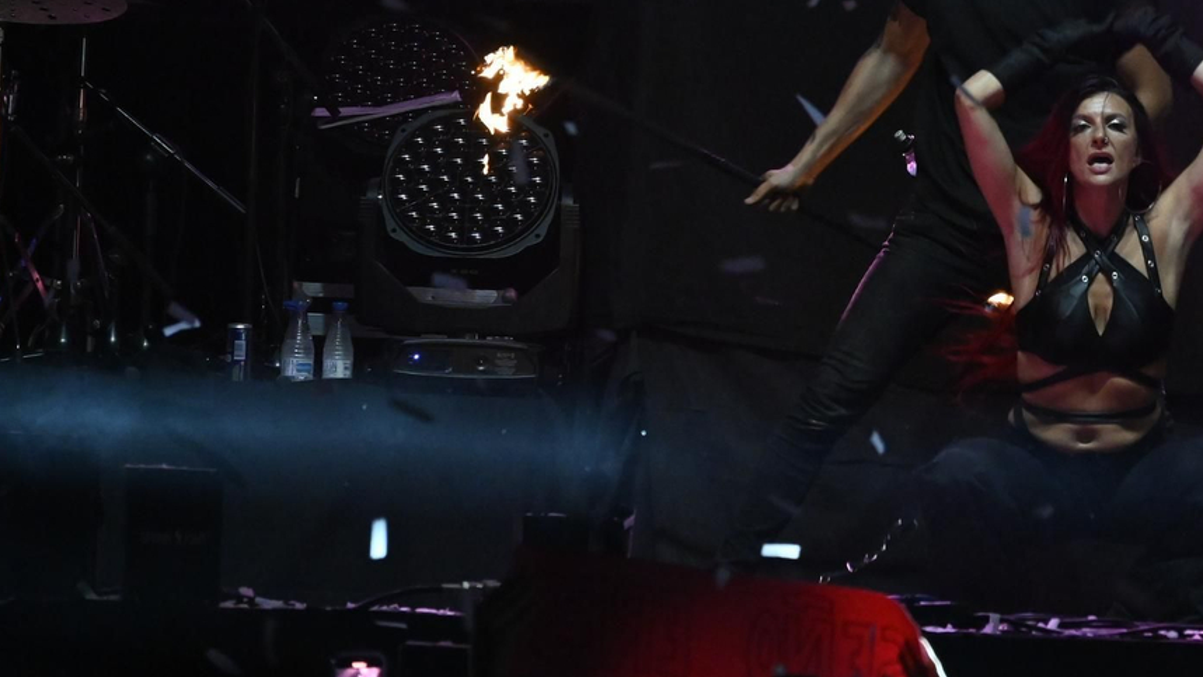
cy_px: 119
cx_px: 1046
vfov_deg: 2.4
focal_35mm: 498
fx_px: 15889
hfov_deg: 4.3
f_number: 6.3
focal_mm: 170
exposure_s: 1/200
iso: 4000
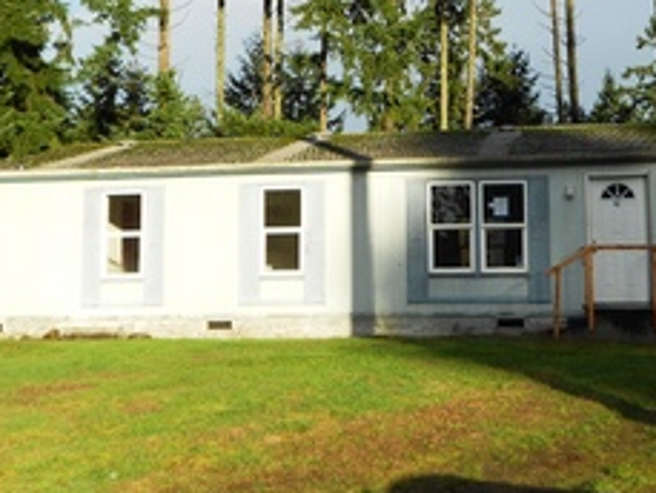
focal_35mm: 56
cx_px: 398
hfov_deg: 34.2
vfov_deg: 26.0
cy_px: 161
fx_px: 1062
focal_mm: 6.7
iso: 80
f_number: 3.9
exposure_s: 1/500
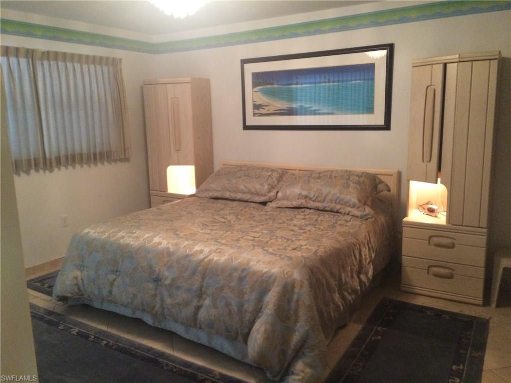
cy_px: 192
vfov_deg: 48.2
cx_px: 256
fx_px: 428
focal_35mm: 29
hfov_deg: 61.7
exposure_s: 1/20
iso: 320
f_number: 2.2
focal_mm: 4.15
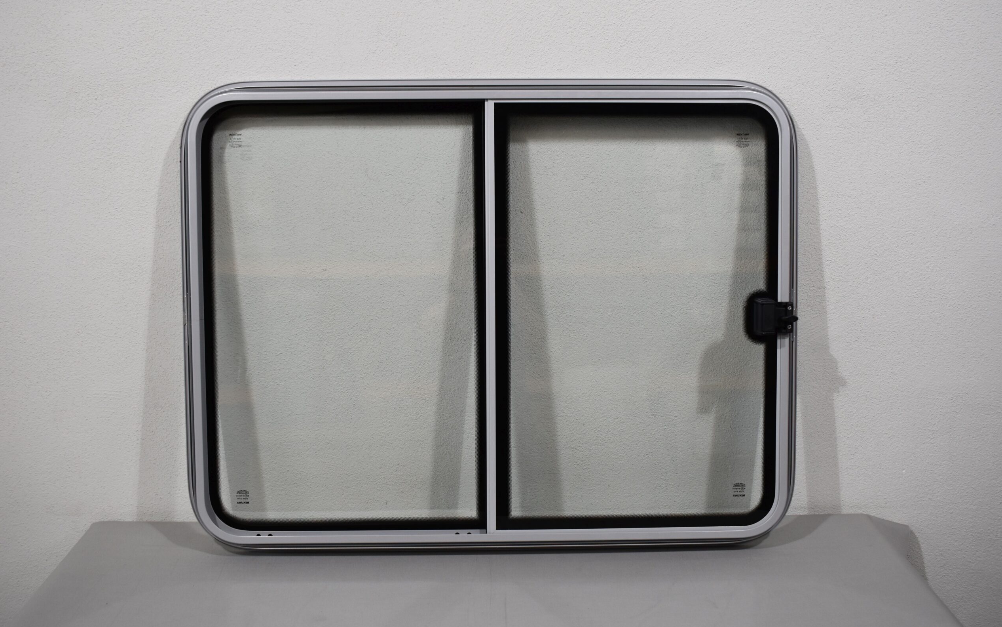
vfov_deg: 37.3
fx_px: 929
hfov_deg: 56.7
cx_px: 499
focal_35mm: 34
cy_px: 298
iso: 400
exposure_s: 1/125
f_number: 5.6
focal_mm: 22
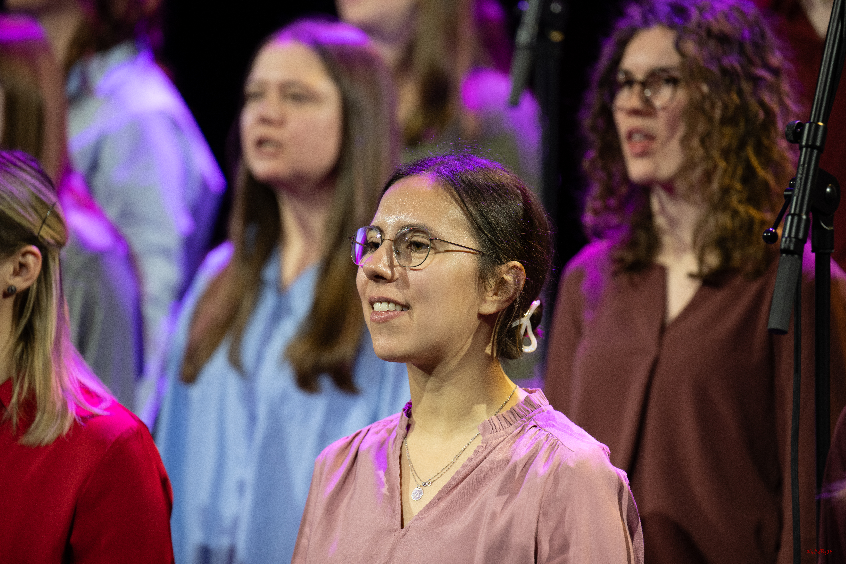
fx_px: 4700
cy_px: 282
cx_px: 423
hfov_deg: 10.3
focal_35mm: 200
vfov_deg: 6.9
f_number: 3.5
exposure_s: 1/125
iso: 1000
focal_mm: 200
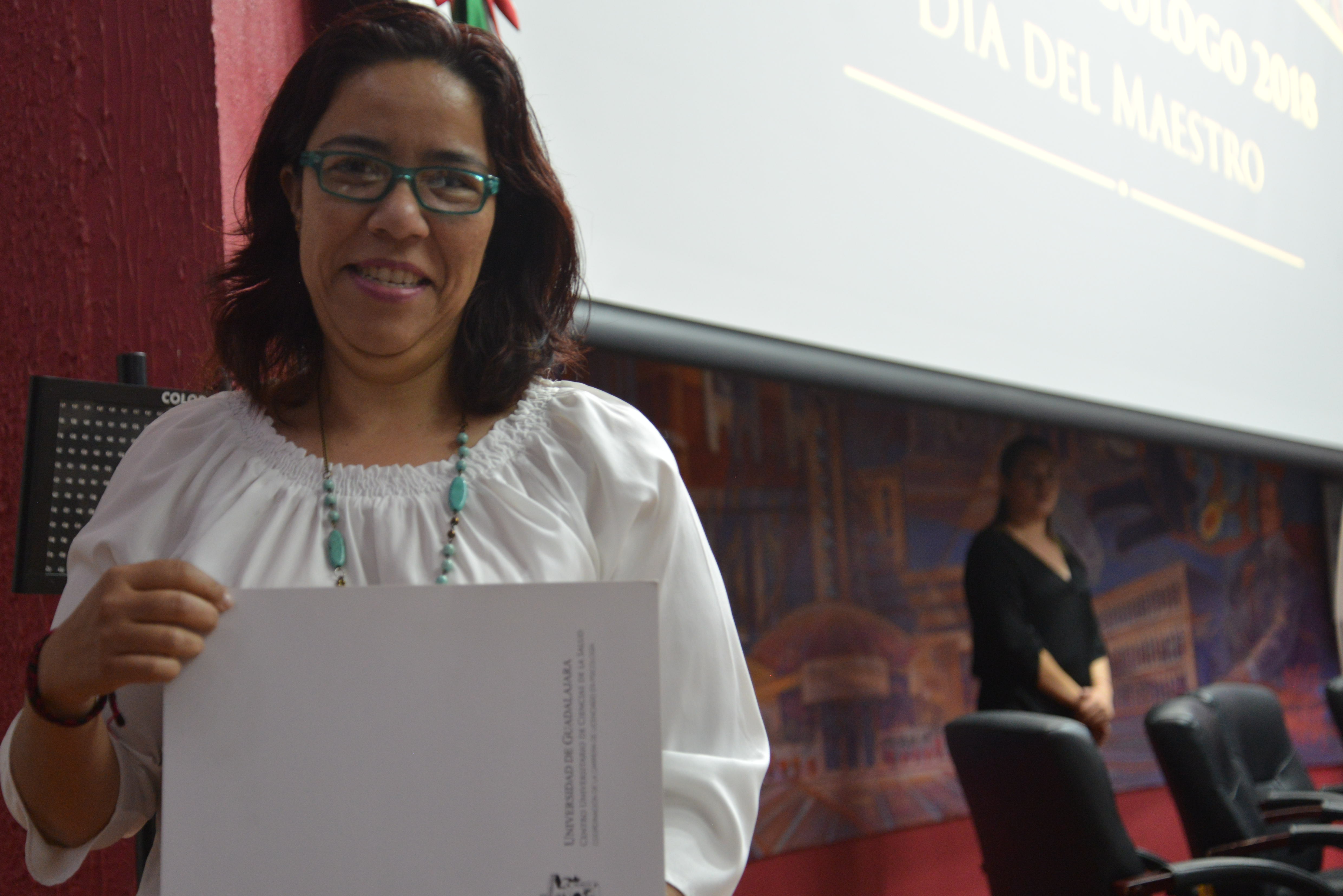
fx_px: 2351
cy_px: 474
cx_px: 623
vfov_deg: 21.6
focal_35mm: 63
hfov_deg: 31.9
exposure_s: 1/20
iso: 1600
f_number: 4.2
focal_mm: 52
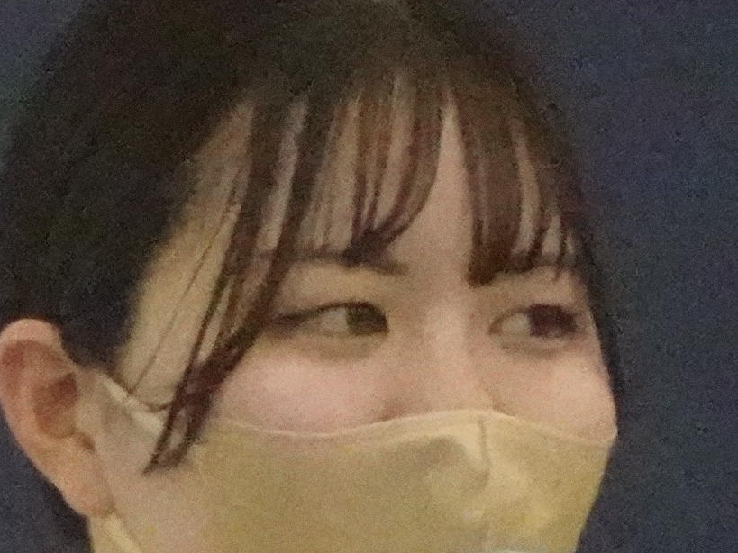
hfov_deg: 1.1
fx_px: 38881
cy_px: 757
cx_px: 1008
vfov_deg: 0.8
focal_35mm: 1824
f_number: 6.3
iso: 3200
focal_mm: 49.5
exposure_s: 1/160
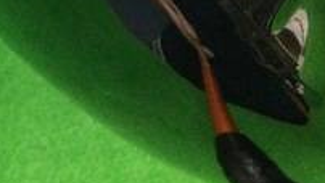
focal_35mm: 107
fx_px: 923
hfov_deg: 19.7
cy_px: -167
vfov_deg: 10.5
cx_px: 47
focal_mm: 3.3
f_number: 2.4
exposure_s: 1/30
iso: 200
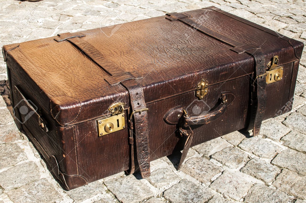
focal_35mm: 52
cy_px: 102
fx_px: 446
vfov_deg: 25.7
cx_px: 153
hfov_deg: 37.9
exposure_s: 1/60
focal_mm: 35
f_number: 9
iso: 200
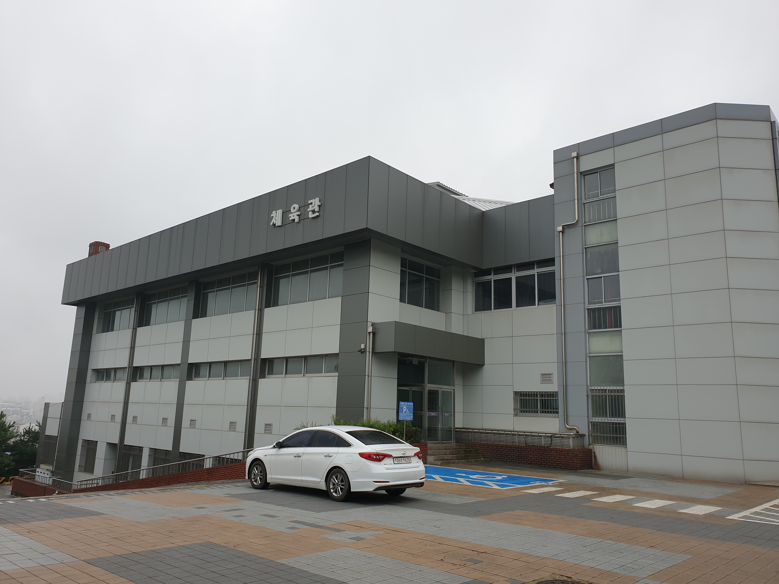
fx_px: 585
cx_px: 390
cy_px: 292
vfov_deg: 53.1
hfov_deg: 67.3
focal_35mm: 26
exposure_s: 1/244
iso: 50
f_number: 2.4
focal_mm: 4.3
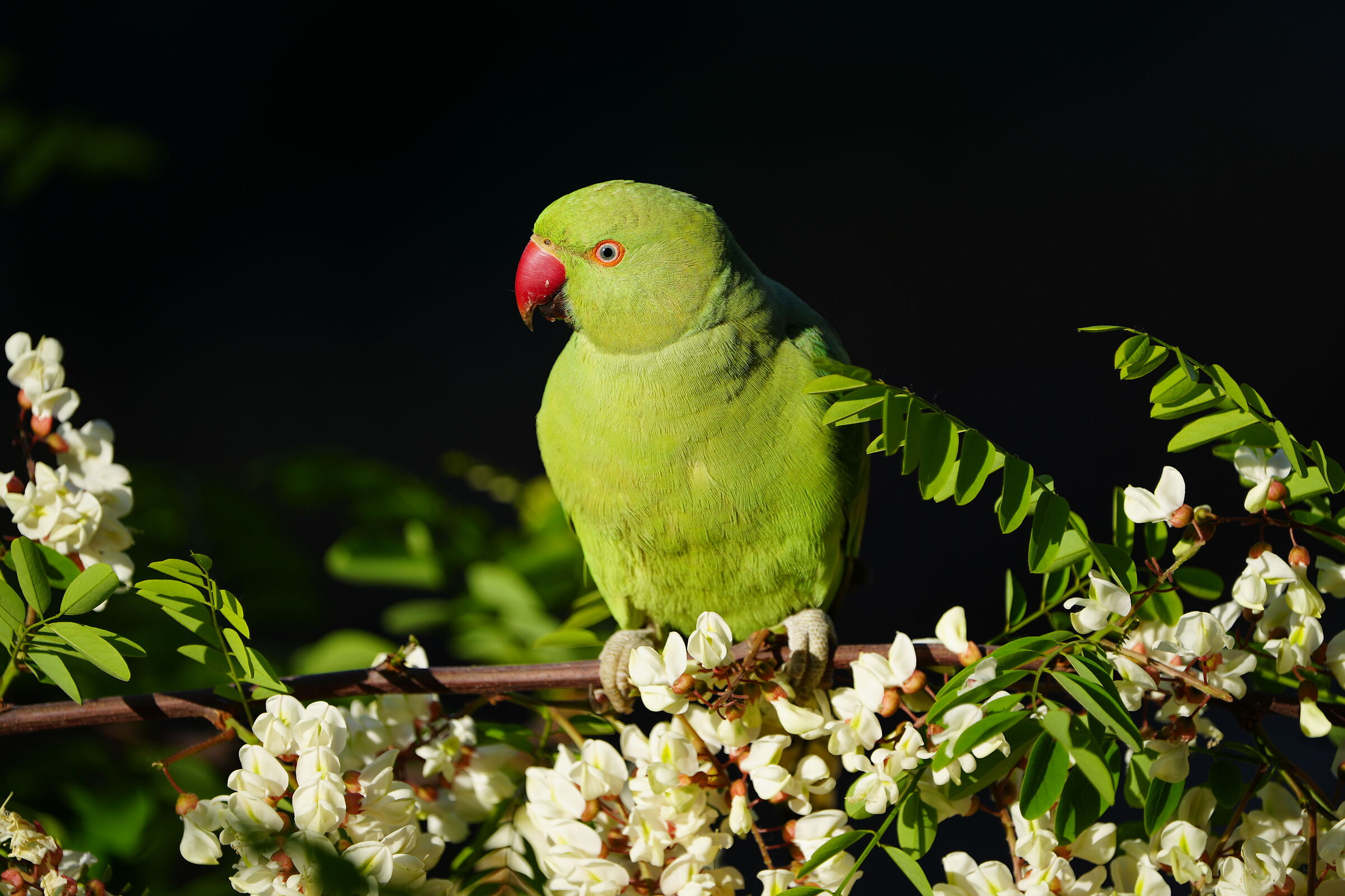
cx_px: 672
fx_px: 22415
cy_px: 448
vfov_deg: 2.3
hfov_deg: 3.4
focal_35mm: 600
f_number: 6.3
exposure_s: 1/500
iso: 160
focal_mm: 600
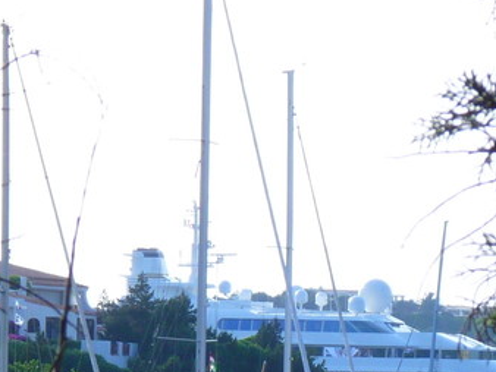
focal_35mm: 284
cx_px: 285
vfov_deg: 5.2
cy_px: 543
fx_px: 4072
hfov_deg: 7.0
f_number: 5
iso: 80
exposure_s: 1/250
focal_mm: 13.3
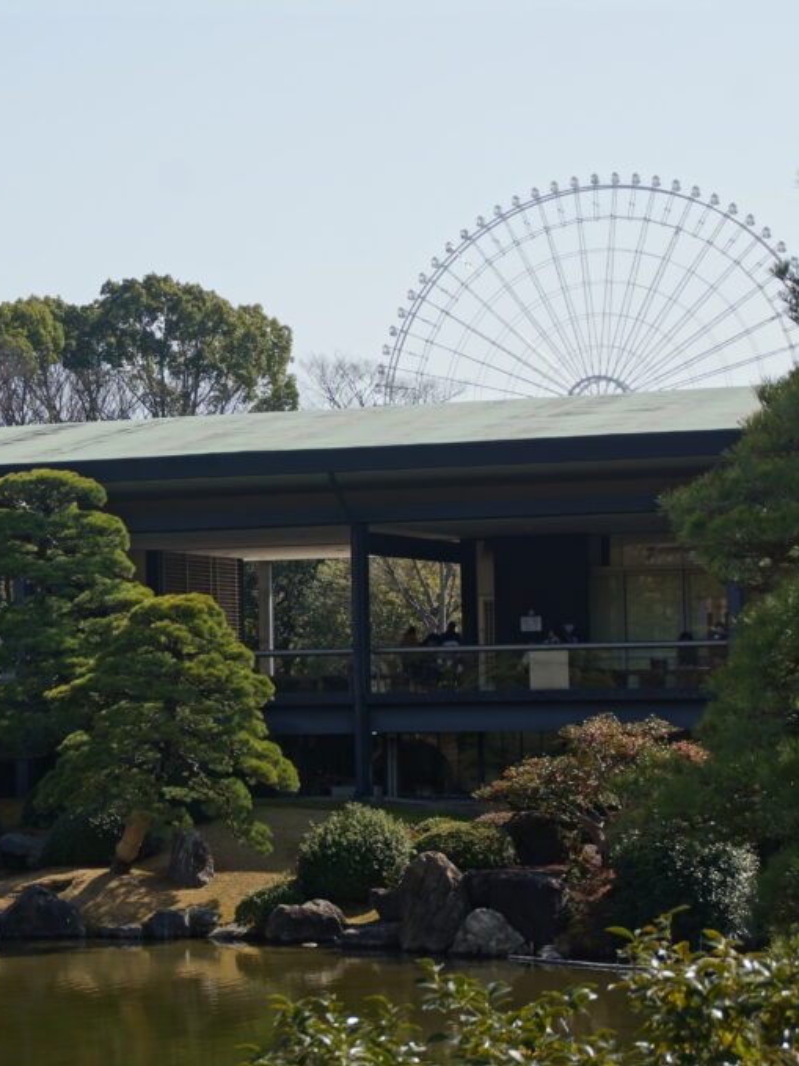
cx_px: 83
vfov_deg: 16.5
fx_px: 3686
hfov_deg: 12.3
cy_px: 535
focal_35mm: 120
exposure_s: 1/250
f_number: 6.3
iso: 100
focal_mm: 55
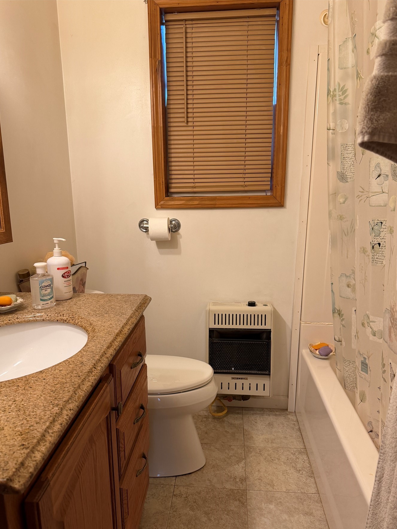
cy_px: 286
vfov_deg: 67.2
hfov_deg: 53.1
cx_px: 196
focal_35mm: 26
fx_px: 398
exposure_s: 1/60
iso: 200
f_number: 1.78
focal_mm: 6.76
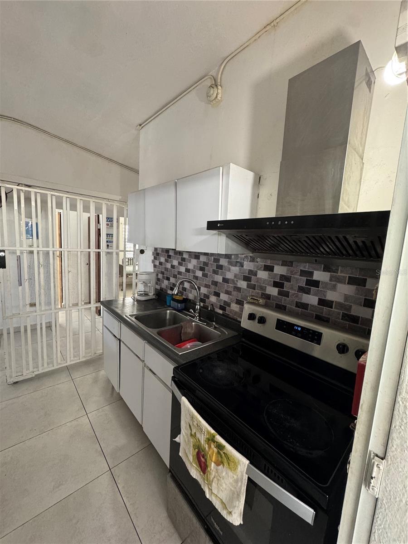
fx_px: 220
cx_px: 204
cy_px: 272
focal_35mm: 14
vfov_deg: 102.1
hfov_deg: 85.7
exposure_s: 1/60
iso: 500
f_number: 2.2
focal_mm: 2.22
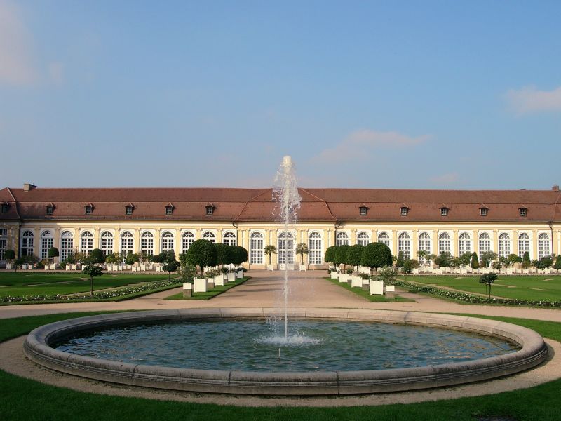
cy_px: 210
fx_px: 551
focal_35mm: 34
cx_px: 280
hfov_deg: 54.0
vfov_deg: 41.8
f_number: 4
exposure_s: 1/803
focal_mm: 7.13
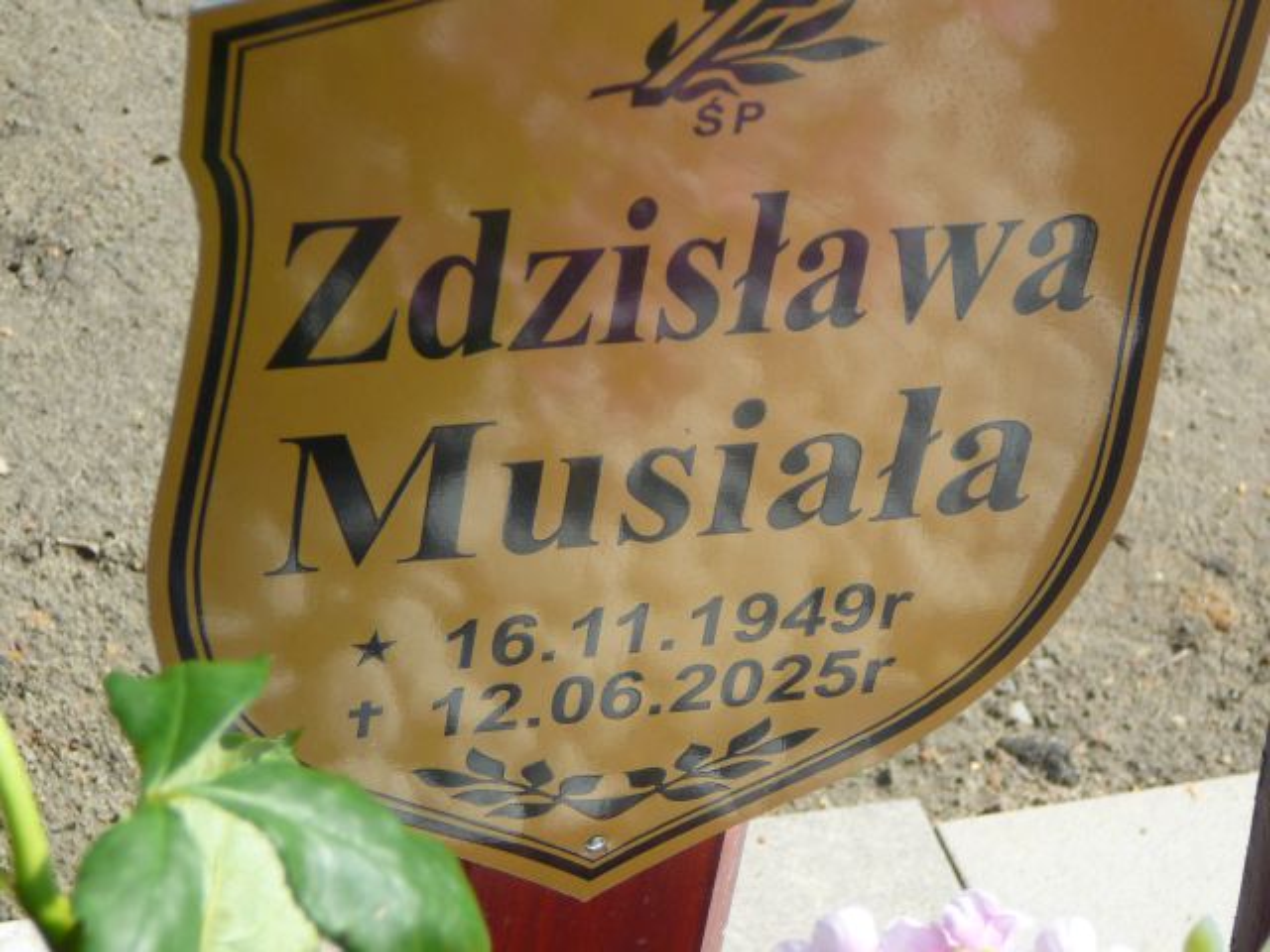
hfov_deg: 18.7
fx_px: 3852
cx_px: 635
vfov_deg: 14.1
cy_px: 476
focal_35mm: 105
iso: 80
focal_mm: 15.6
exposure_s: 1/400
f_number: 3.9
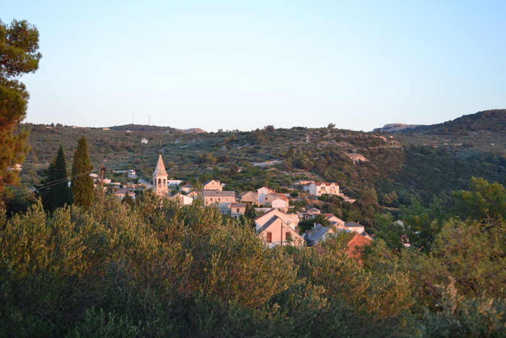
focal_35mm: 52
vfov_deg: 25.8
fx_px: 738
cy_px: 169
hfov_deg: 37.8
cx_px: 253
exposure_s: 1/40
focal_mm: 35
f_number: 5
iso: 100
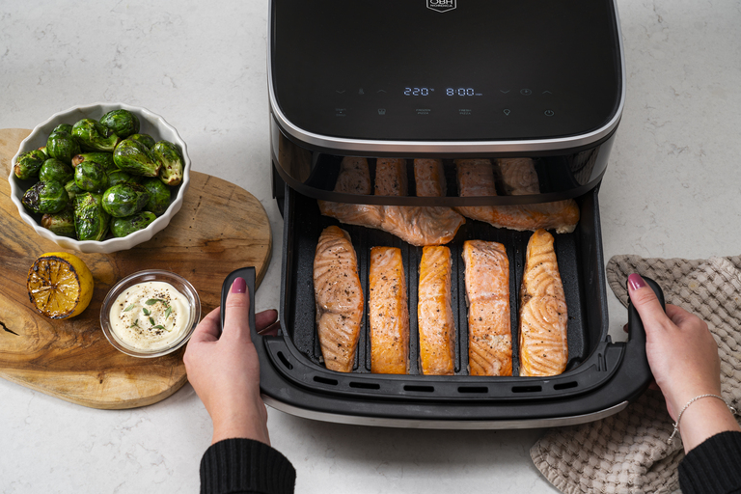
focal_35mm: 54
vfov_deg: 25.1
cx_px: 370
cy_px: 247
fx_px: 1111
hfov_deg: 36.9
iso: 100
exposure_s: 1/160
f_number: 7.1
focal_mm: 54
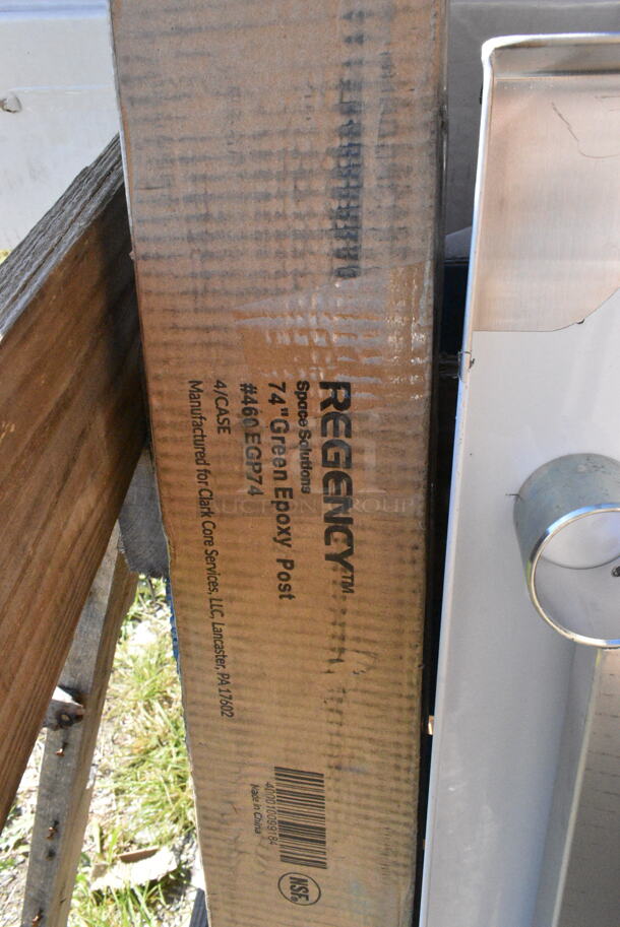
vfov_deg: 67.3
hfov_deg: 48.0
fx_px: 696
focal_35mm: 27
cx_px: 310
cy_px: 464
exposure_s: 1/1000
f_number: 16
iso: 6400
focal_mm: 18
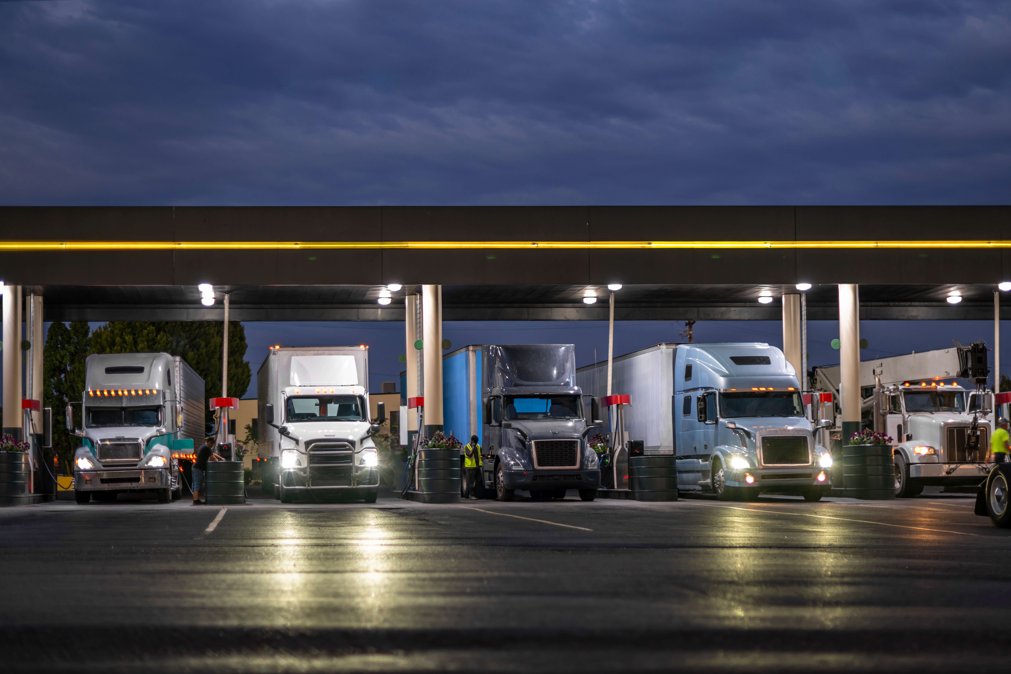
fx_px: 1404
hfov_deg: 39.6
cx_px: 506
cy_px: 337
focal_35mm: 50
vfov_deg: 27.0
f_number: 1.8
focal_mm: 50
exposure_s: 1/20
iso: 100
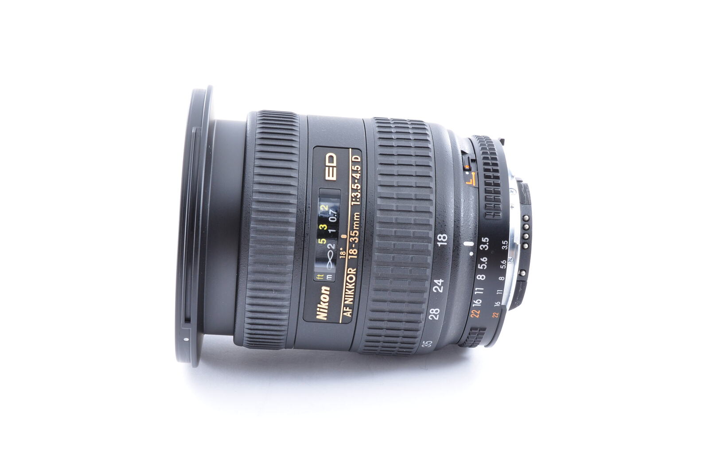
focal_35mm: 60
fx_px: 1180
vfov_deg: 22.6
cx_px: 354
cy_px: 236
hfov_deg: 33.4
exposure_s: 1/200
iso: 200
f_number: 18
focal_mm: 40
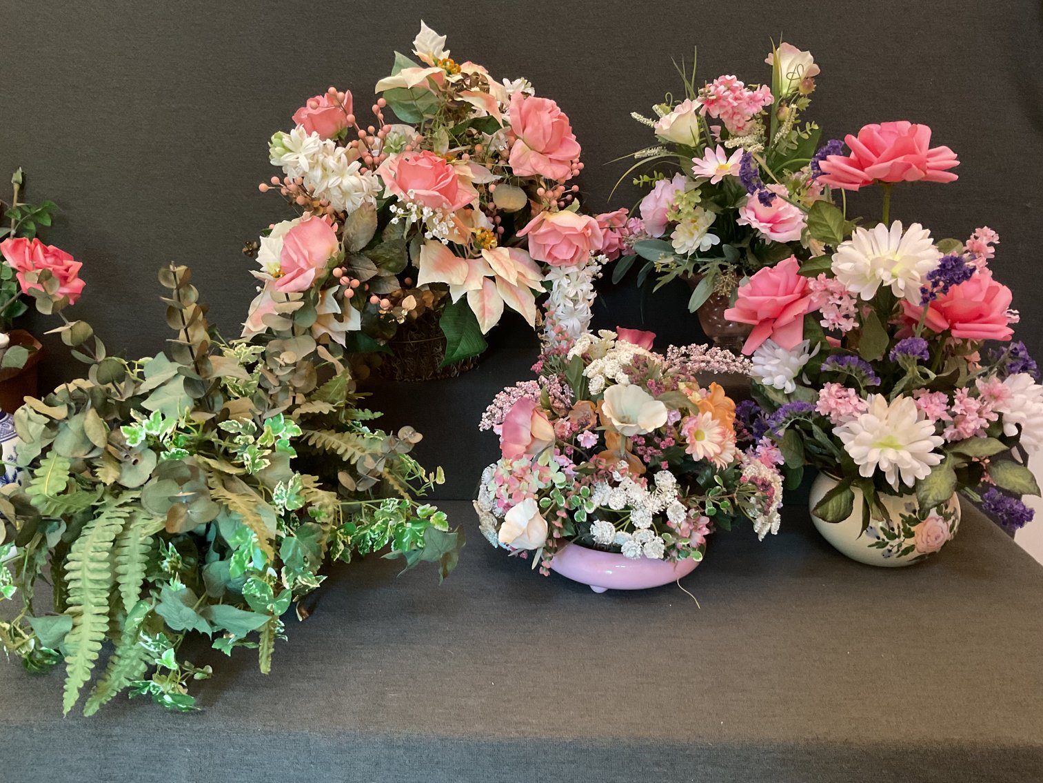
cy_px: 392
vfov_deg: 48.2
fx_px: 874
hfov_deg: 61.7
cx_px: 522
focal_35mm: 29
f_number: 1.8
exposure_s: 1/40
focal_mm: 3
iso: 320
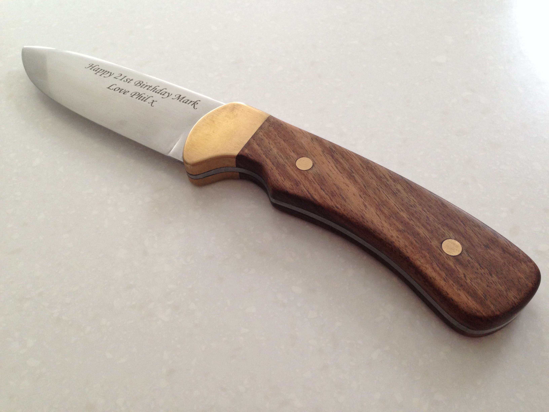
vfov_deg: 42.9
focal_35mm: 33
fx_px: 523
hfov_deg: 55.4
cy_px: 206
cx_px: 274
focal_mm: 4.12
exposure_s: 1/20
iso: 125
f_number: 2.4
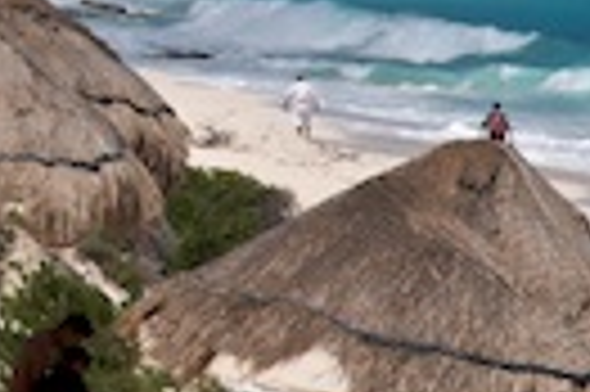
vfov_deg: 2.0
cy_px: -275
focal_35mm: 686
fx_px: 11229
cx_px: -356
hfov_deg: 3.0
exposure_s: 1/800
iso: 320
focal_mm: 100
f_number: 14
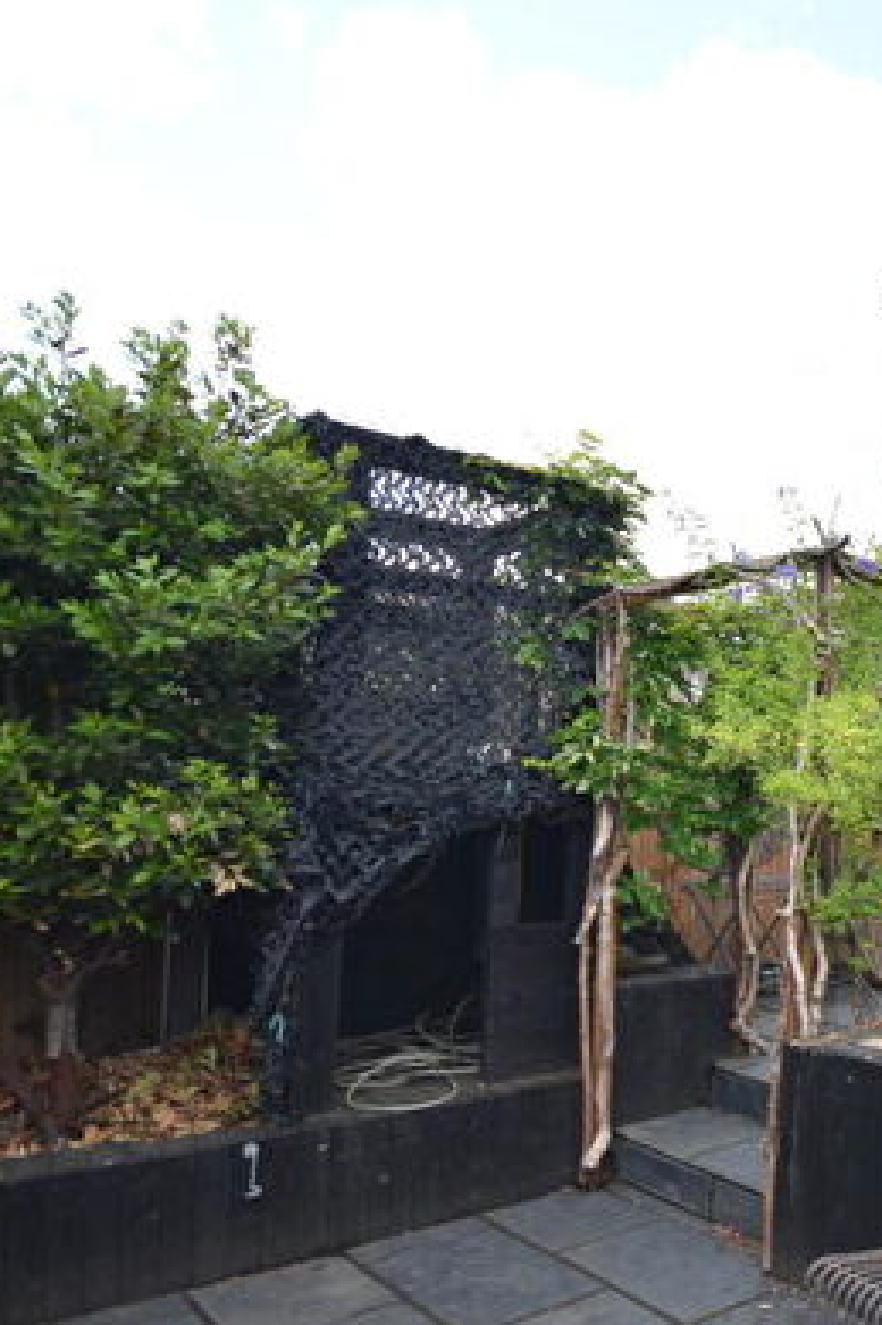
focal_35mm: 27
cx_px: 1114
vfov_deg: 67.0
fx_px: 993
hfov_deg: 35.1
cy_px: 761
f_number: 6.3
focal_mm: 10
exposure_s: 1/250
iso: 200
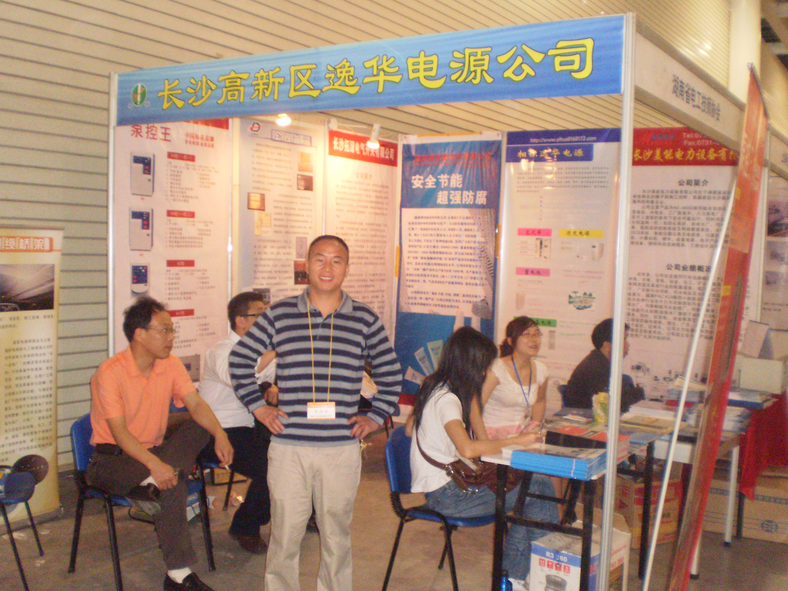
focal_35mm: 37
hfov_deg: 50.1
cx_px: 404
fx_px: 842
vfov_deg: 38.7
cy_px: 292
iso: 640
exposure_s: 1/30
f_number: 3.1
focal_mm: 6.3
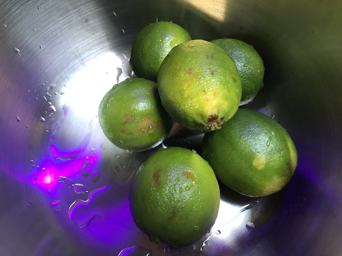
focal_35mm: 28
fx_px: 277
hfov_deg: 63.4
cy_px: 128
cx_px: 171
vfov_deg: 49.7
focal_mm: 3.99
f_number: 1.8
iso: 100
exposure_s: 1/15
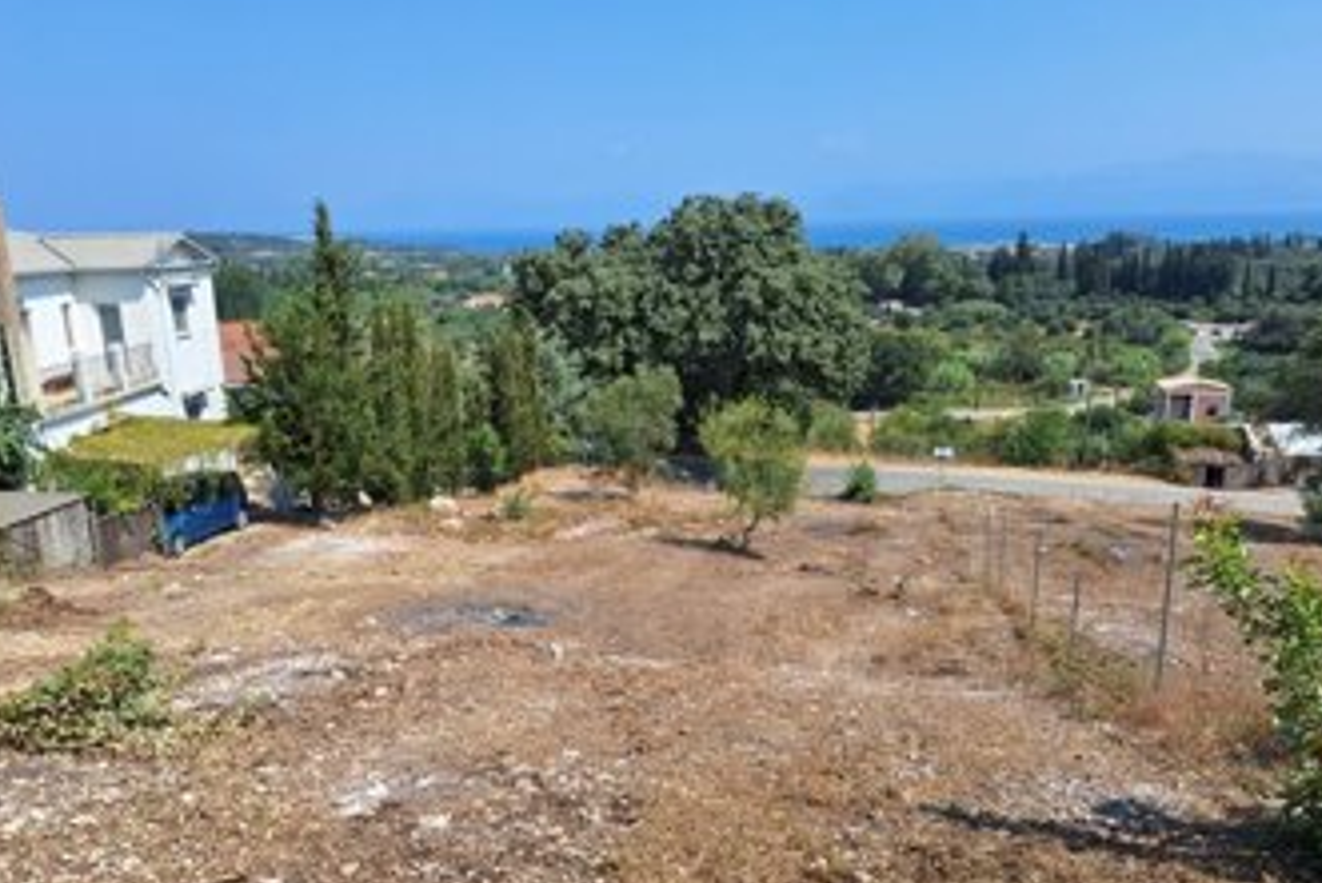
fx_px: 955
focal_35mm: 26
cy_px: 475
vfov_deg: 49.6
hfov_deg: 69.3
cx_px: 635
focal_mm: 5.54
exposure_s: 1/2488
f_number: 1.8
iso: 40
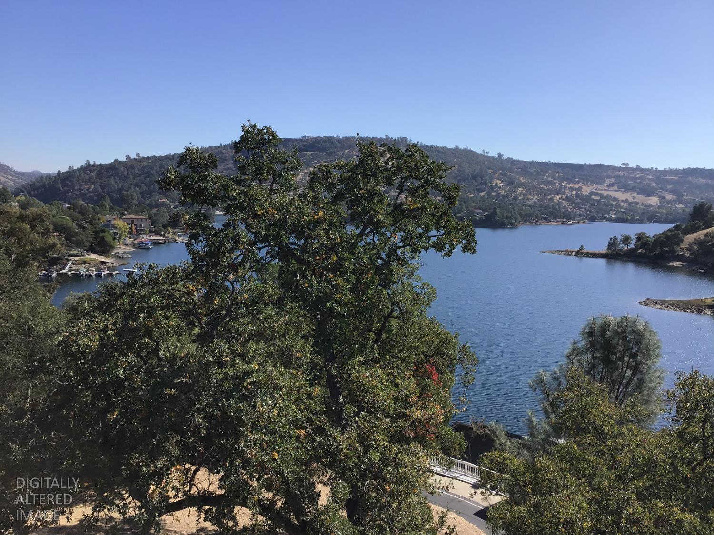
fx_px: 639
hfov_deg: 58.4
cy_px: 268
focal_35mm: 31
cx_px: 357
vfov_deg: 45.4
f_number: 2.4
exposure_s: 1/1631
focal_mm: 3.3
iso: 25
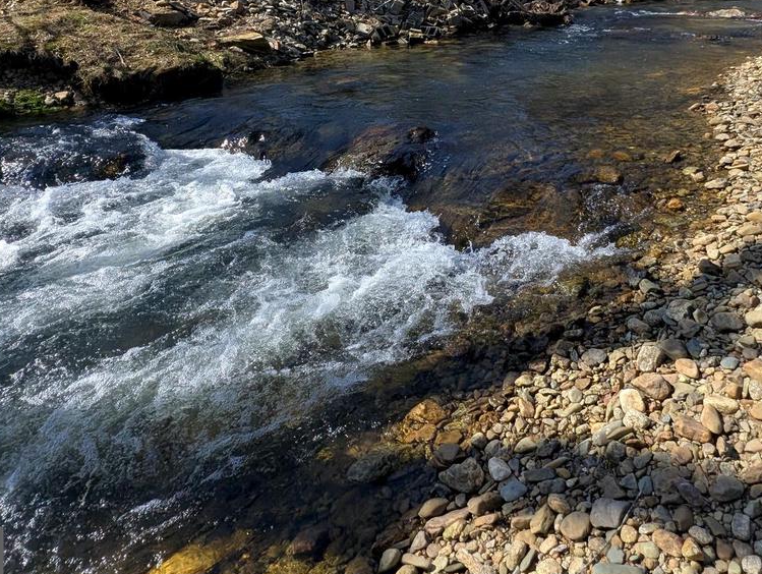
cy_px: 34
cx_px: 556
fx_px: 551
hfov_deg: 65.7
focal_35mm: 25
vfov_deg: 47.9
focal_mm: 1.95
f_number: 2.2
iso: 43
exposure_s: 1/850
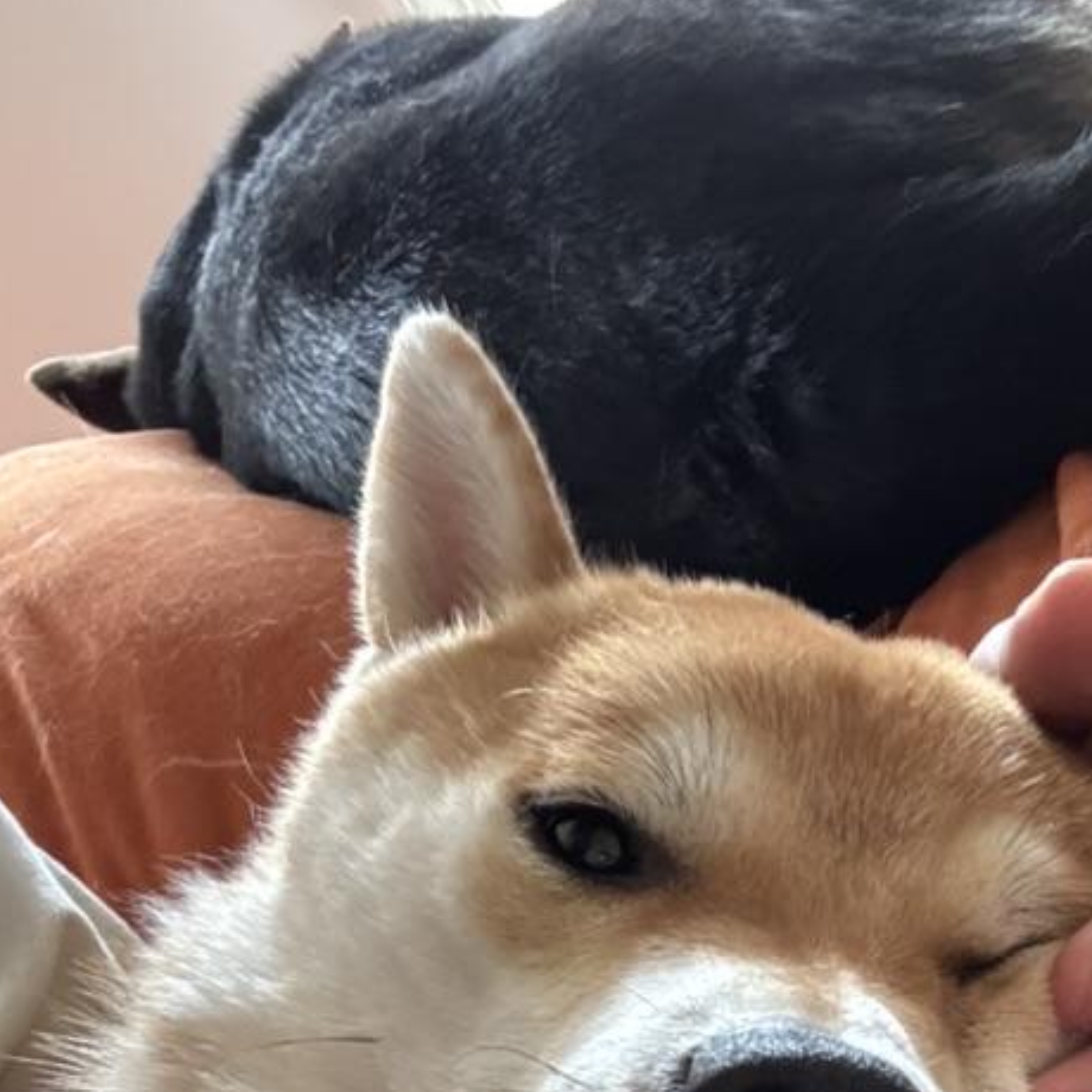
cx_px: 866
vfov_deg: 27.2
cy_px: 1128
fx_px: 2106
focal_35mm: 59
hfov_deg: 28.5
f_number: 1.9
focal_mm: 2.69
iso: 640
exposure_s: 1/29
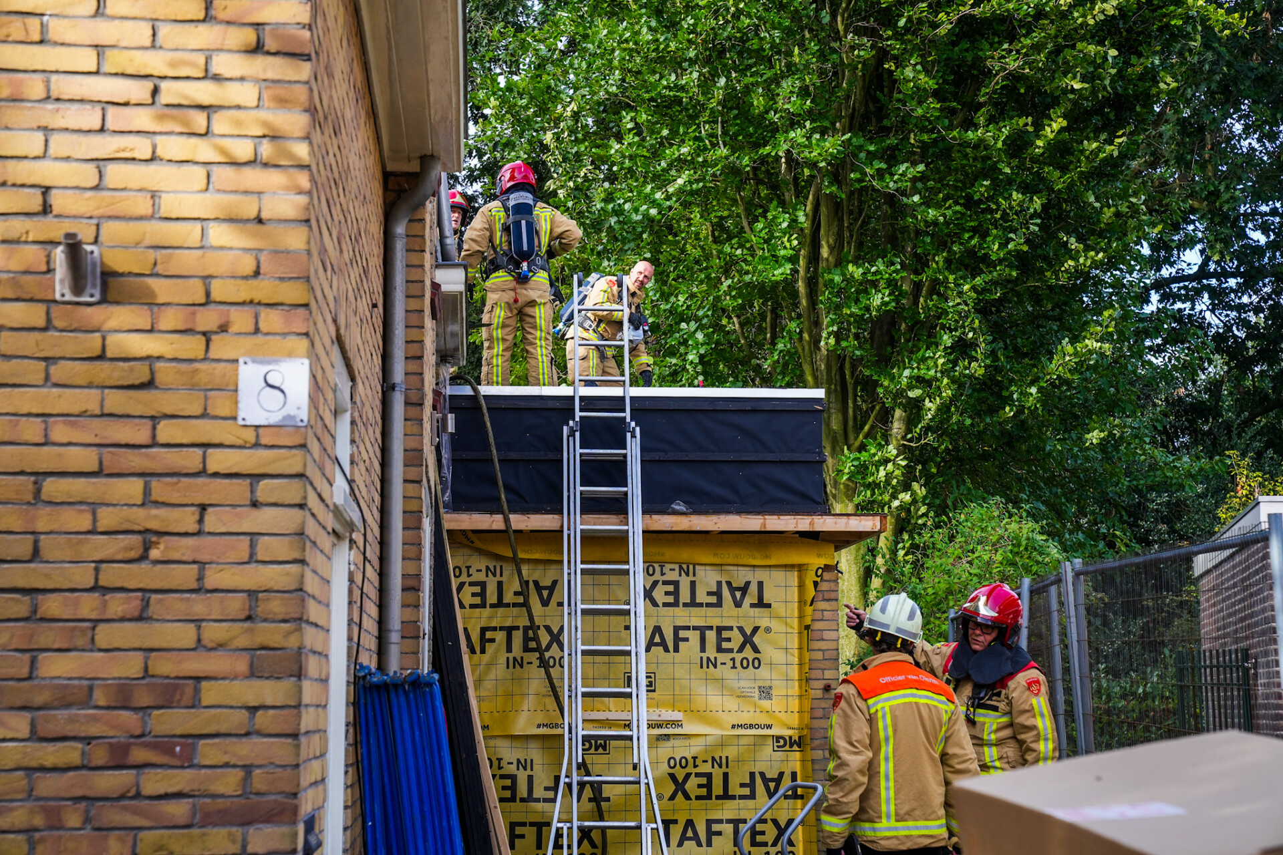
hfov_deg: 28.8
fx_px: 2495
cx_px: 642
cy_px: 428
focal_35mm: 70
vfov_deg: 19.5
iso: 250
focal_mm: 70
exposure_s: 1/160
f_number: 6.3
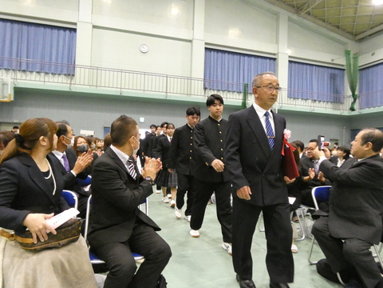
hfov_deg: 76.4
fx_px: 243
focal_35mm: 22
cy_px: 144
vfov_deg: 61.1
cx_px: 192
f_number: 2.9
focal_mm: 3.9
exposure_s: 1/125
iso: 2000
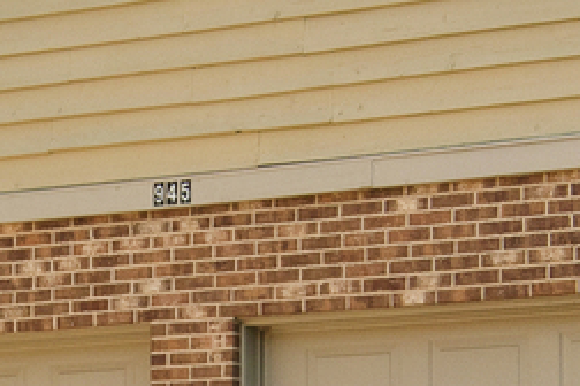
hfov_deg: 13.2
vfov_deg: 8.7
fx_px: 2481
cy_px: 558
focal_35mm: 154
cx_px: 69
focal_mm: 16
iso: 200
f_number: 8
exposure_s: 1/160
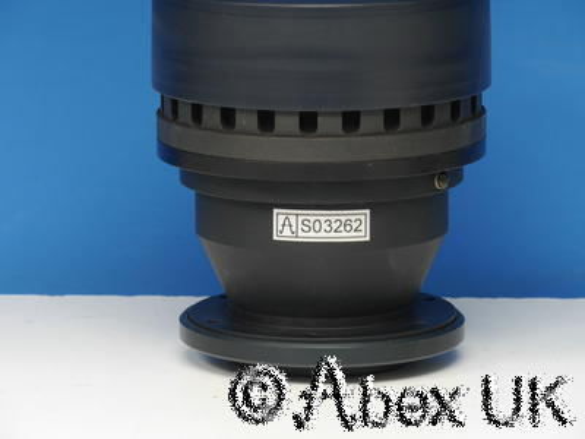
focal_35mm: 280
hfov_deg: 7.1
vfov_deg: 5.3
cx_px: 292
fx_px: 4732
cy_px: 220
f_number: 11
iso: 400
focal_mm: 140
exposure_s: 1/4
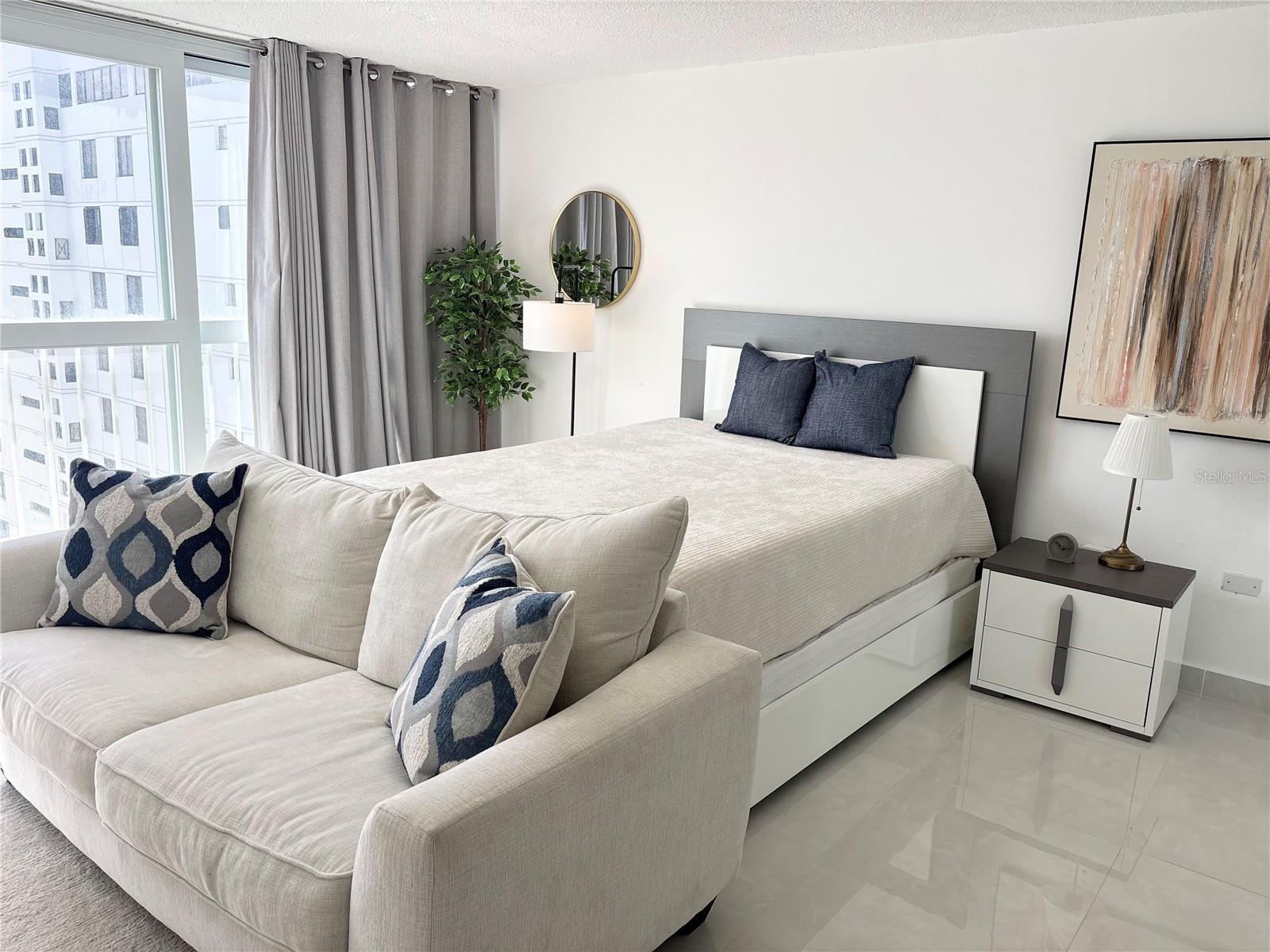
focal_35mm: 26
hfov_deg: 67.3
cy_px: 476
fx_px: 954
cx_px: 635
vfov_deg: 53.1
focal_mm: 5.96
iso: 50
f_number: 1.6
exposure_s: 1/675
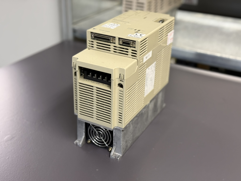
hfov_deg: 39.7
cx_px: 120
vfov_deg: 30.3
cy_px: 90
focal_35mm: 48
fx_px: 334
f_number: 1.78
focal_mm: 6.76
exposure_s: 1/50
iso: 250
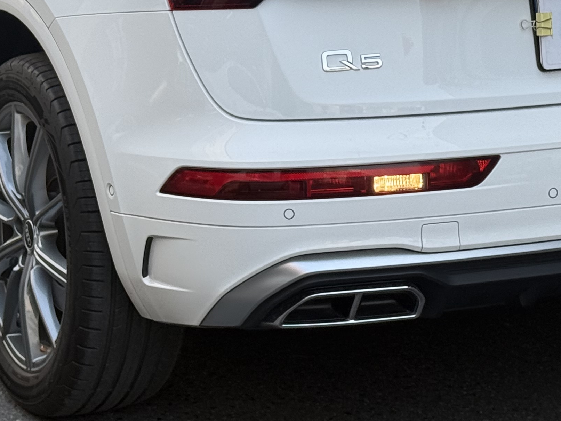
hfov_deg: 16.4
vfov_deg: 12.1
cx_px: 302
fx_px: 1945
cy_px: -62
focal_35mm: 120
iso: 64
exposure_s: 1/828
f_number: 1.78
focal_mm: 6.76
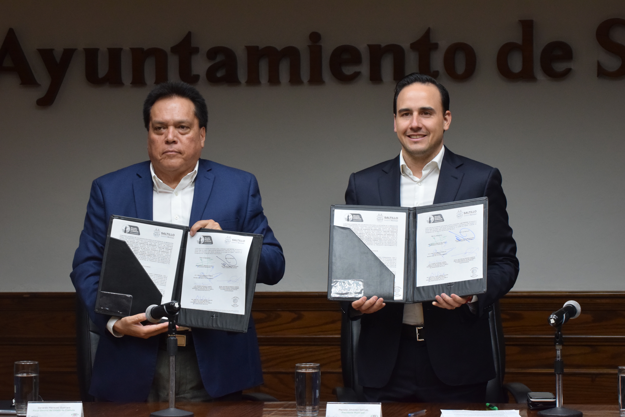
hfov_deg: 14.4
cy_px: 208
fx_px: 2474
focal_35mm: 142
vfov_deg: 9.6
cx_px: 312
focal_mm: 95
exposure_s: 1/125
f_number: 5
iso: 1250
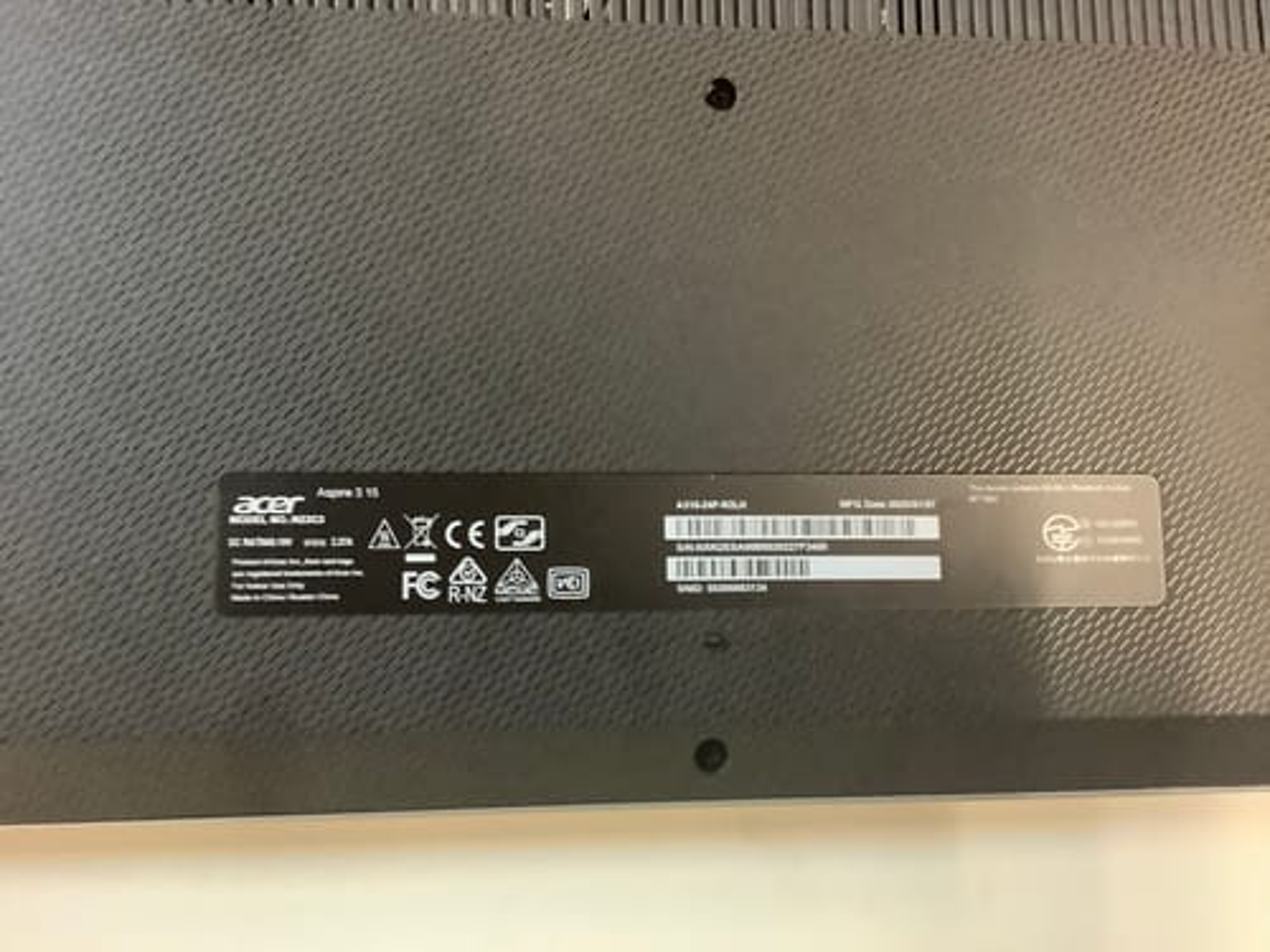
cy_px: 476
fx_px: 1137
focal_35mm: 31
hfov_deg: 58.4
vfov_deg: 45.4
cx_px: 635
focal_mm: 3.3
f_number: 2.4
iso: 640
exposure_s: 1/25
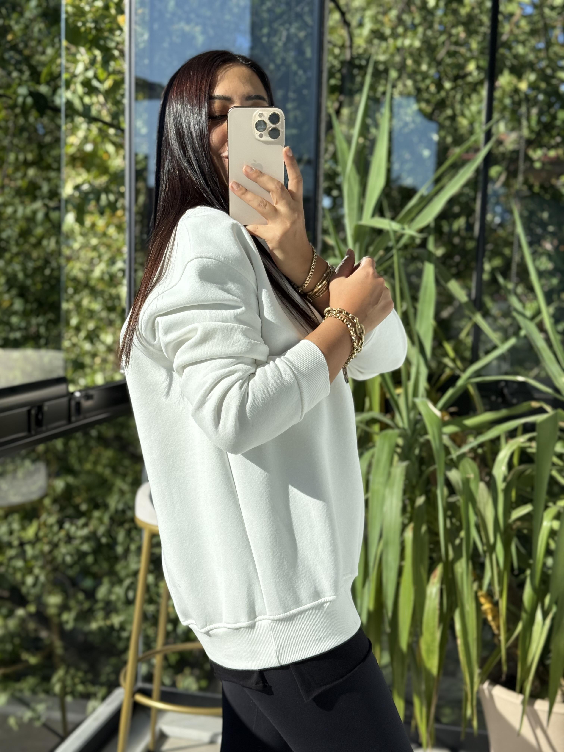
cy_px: 376
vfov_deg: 39.7
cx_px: 282
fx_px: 1043
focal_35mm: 48
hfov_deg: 30.3
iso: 64
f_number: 1.78
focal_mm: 6.76
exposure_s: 1/2033
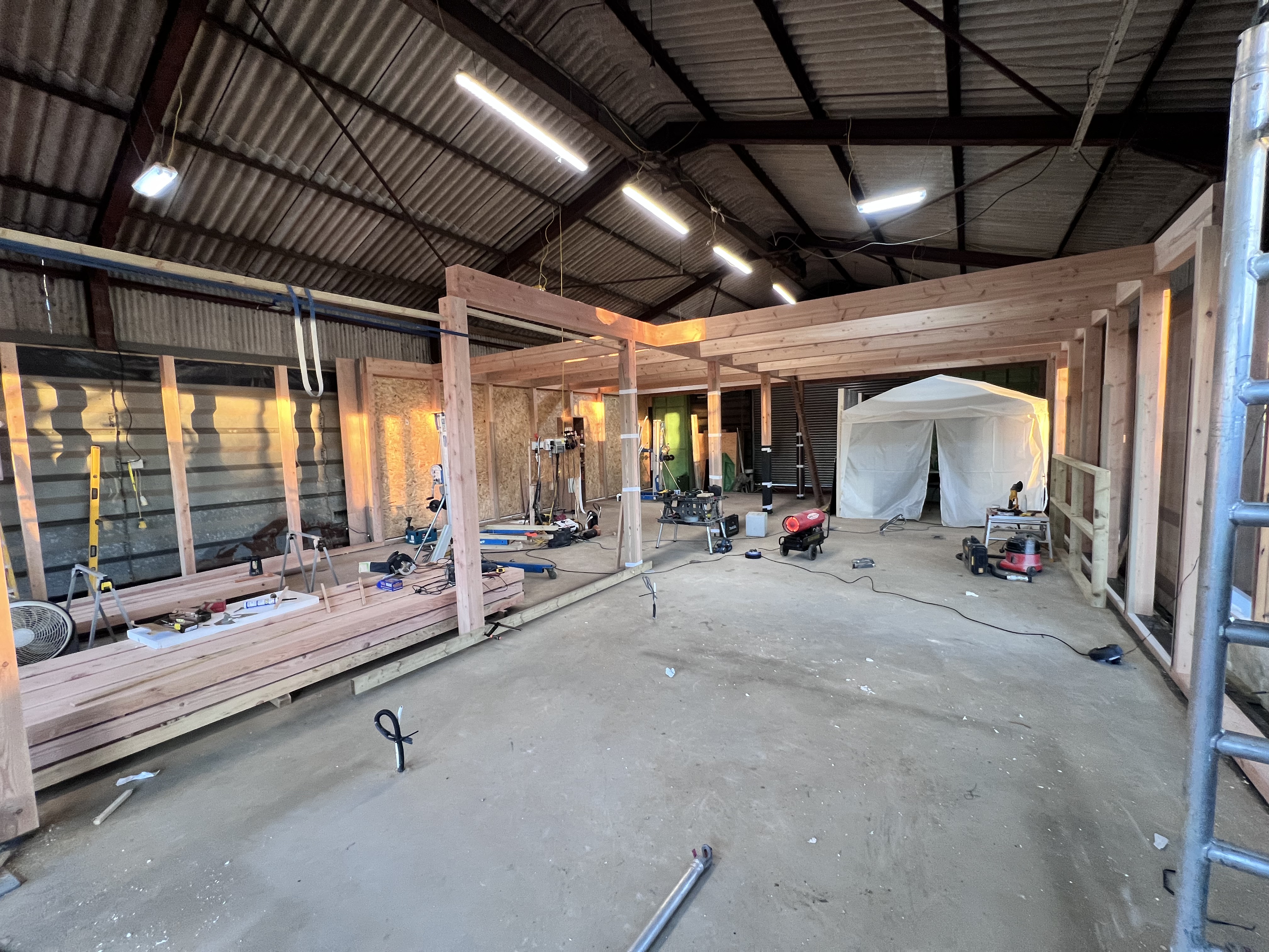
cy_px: 476
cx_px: 634
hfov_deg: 106.2
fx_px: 477
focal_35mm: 13
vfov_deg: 89.9
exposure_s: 1/50
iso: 200
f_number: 1.8
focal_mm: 1.57
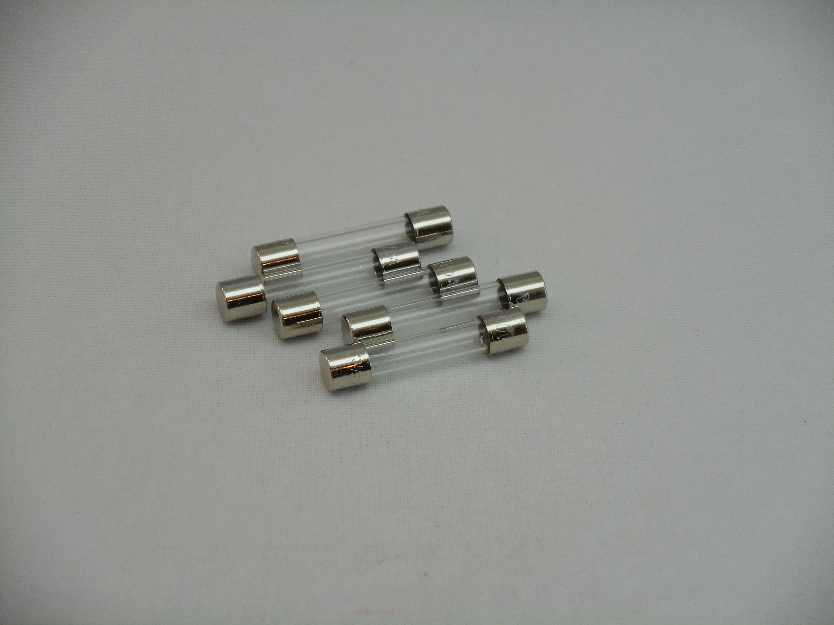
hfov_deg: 16.8
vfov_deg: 12.7
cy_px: 312
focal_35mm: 117
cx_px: 417
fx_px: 2819
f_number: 5.9
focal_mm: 20.9
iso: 110
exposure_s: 1/60
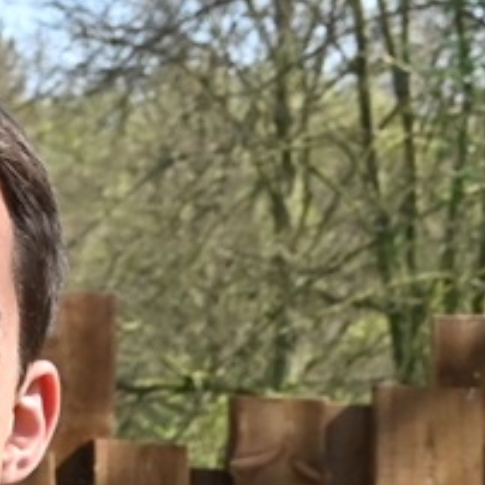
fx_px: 5611
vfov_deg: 4.8
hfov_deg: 4.9
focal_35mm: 354
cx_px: 663
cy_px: 1152
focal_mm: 42
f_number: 9
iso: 1000
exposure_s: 1/640
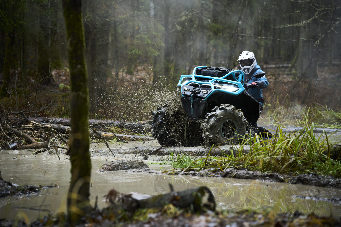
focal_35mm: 106
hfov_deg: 19.3
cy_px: 114
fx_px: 1004
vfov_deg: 12.9
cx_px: 170
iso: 2000
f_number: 2.8
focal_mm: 106
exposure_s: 1/500
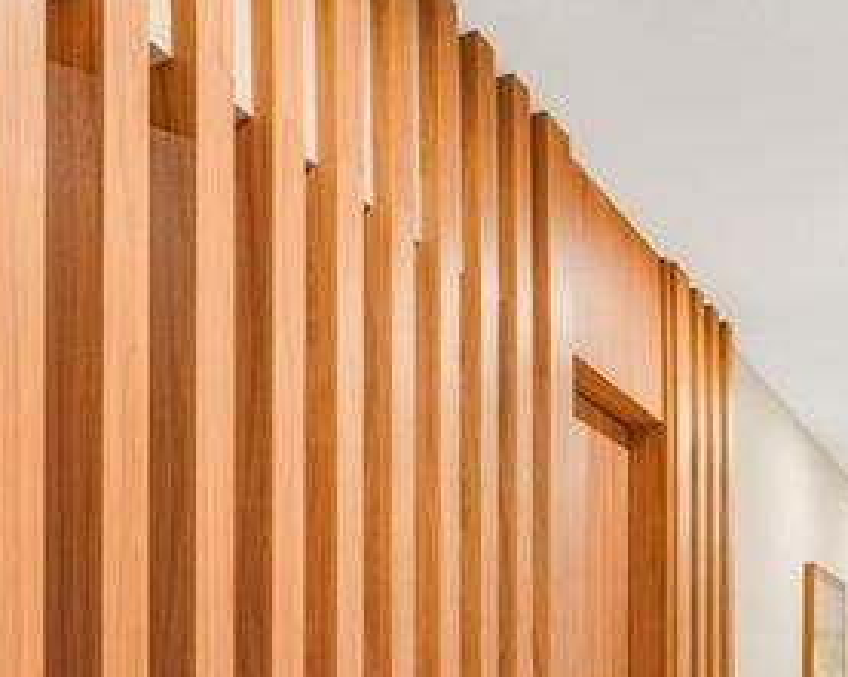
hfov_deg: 42.9
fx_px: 1078
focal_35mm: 43
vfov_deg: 31.9
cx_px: 424
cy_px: 691
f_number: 2.2
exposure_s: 1/40
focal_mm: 12
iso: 100
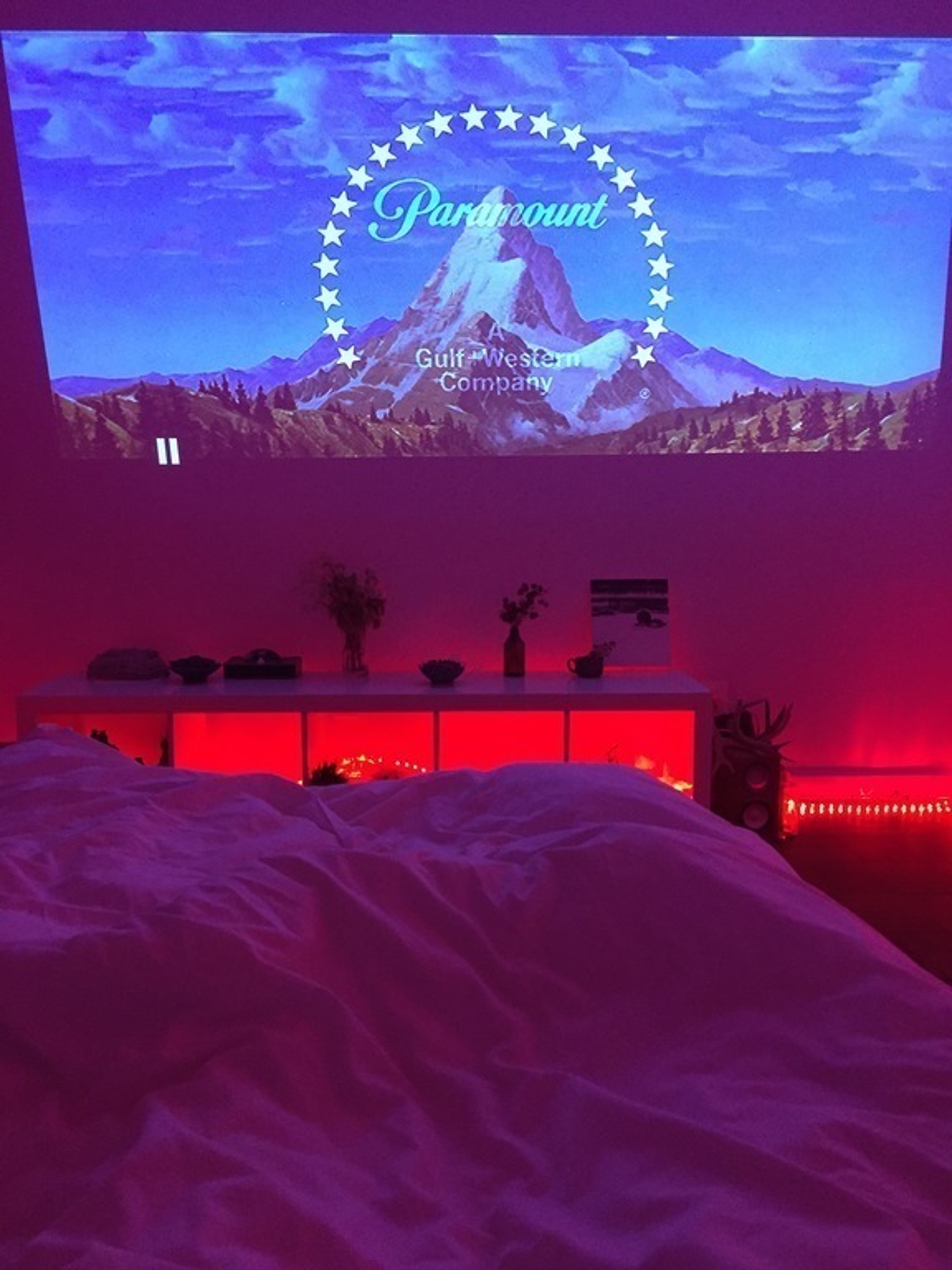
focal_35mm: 29
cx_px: 476
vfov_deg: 61.7
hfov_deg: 48.2
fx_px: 1063
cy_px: 635
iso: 250
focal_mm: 4.15
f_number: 2.2
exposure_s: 1/24
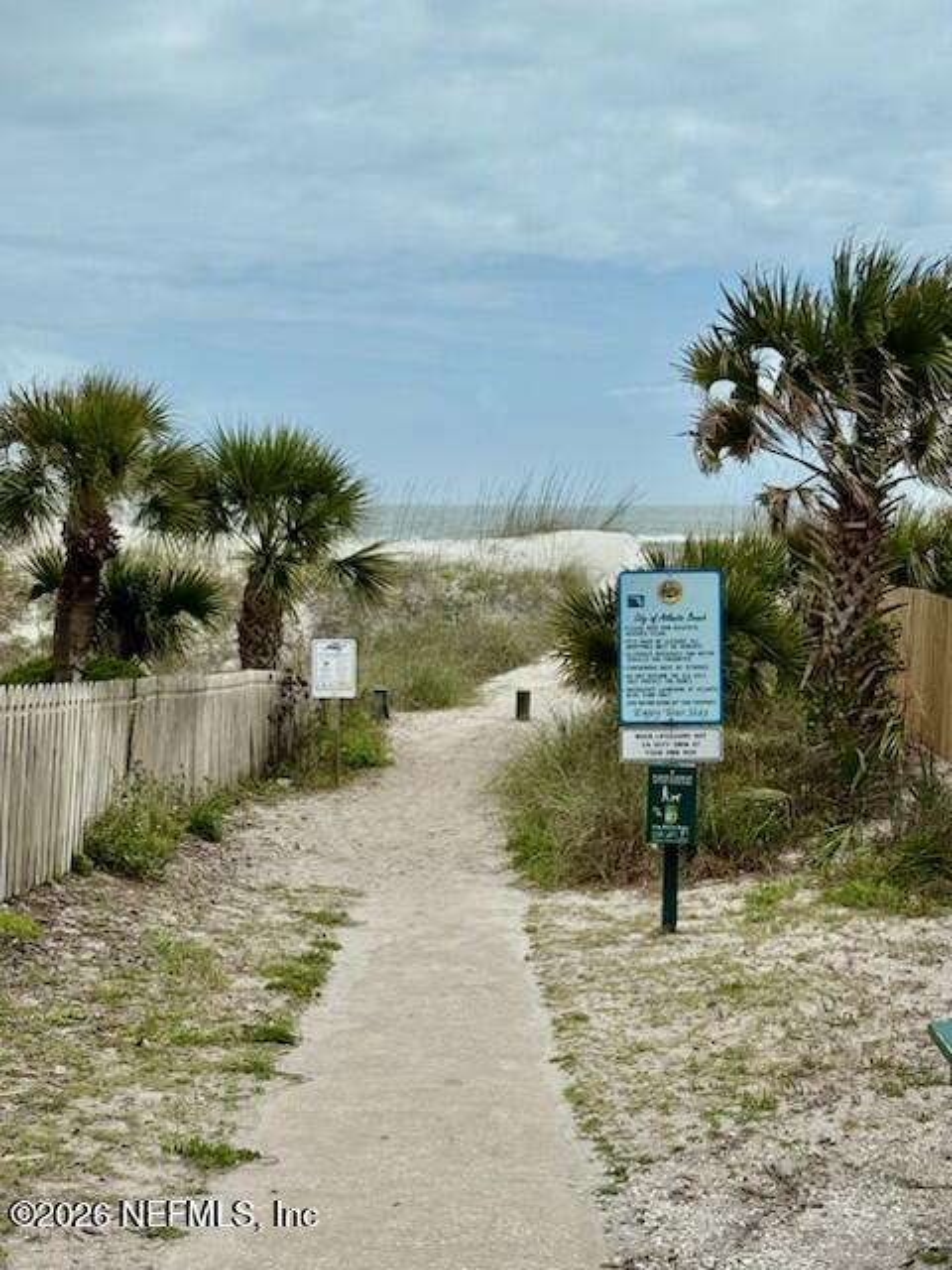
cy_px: 635
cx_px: 476
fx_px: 1907
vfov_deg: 36.8
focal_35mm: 52
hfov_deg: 28.0
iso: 32
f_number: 1.6
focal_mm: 5.96
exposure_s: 1/4630
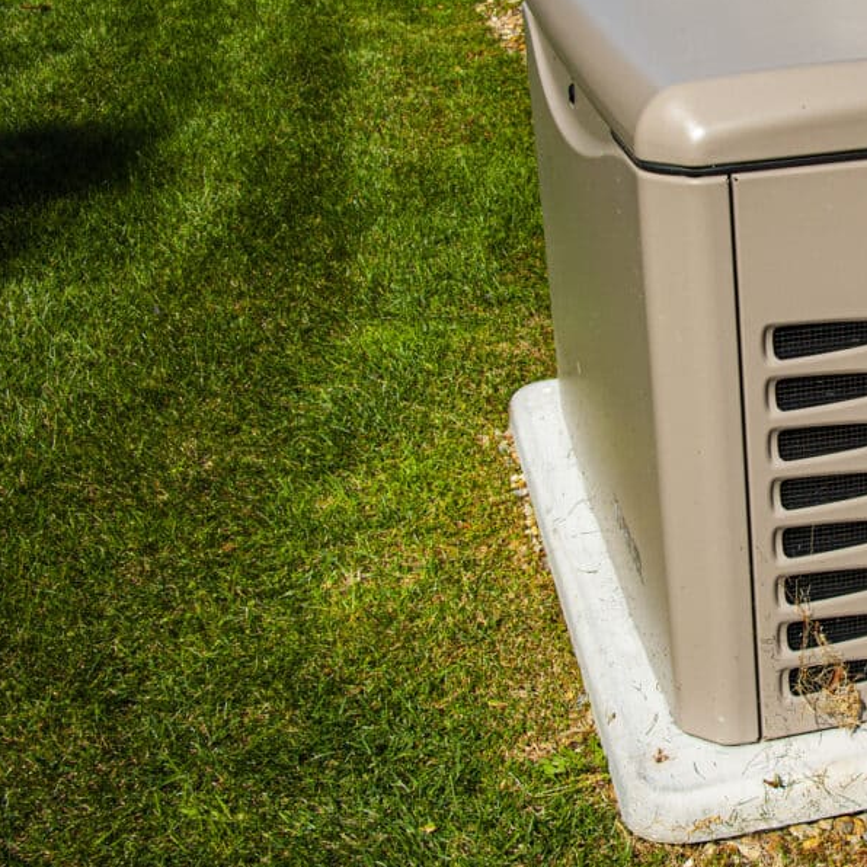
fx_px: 1842
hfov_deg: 25.2
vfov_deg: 26.4
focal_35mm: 65
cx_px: 868
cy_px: 340
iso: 200
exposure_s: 1/500
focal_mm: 38
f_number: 11
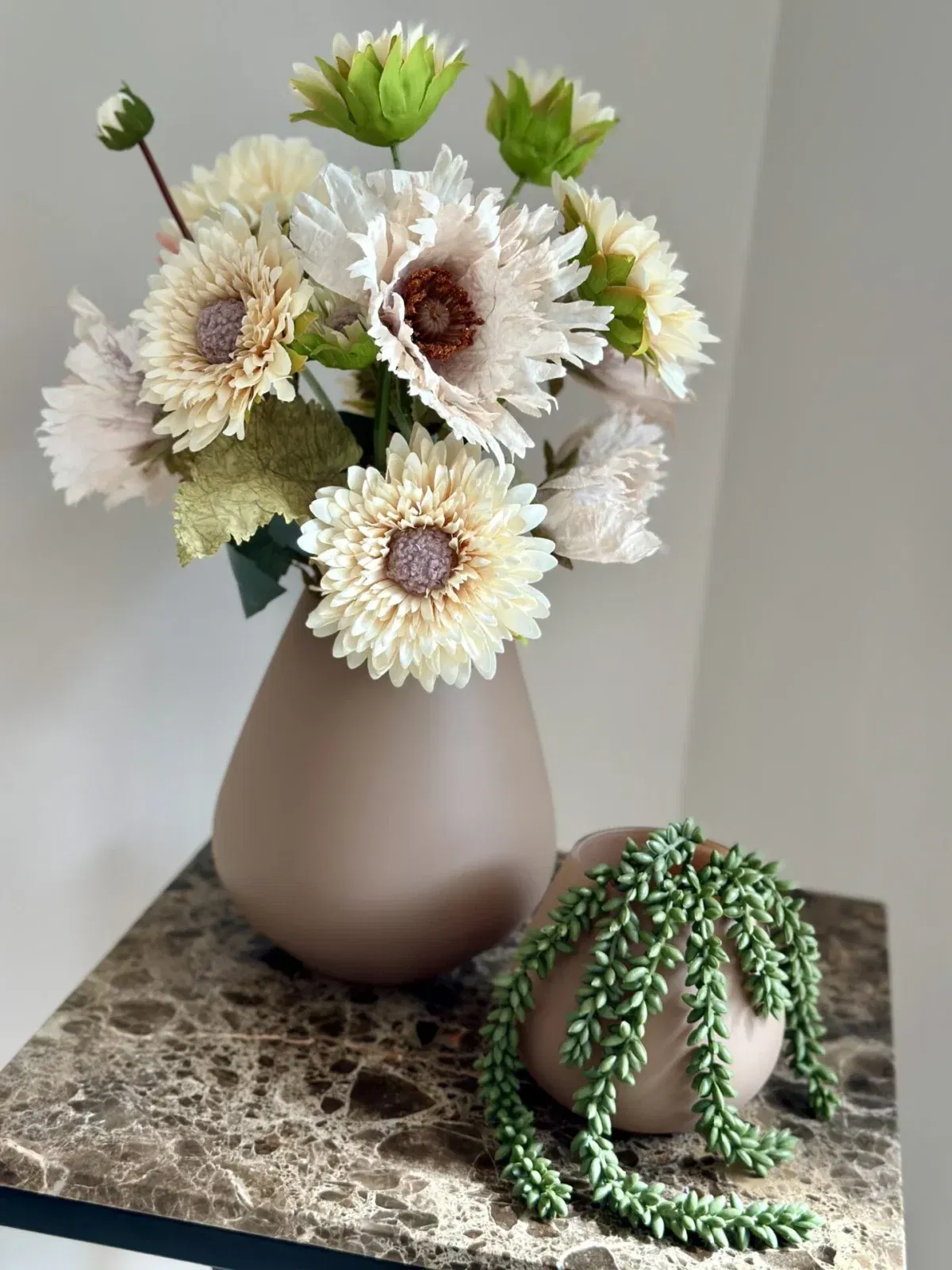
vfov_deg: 39.7
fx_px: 1760
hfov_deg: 30.3
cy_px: 635
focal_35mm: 48
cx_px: 476
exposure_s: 1/334
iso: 80
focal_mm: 6.86
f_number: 1.78
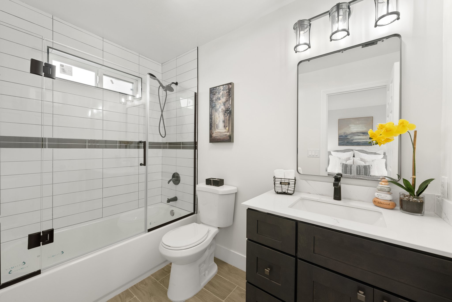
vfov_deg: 81.3
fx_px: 176
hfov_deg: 104.2
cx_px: 226
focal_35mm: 14
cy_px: 151
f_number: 8
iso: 640
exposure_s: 1/13
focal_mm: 14
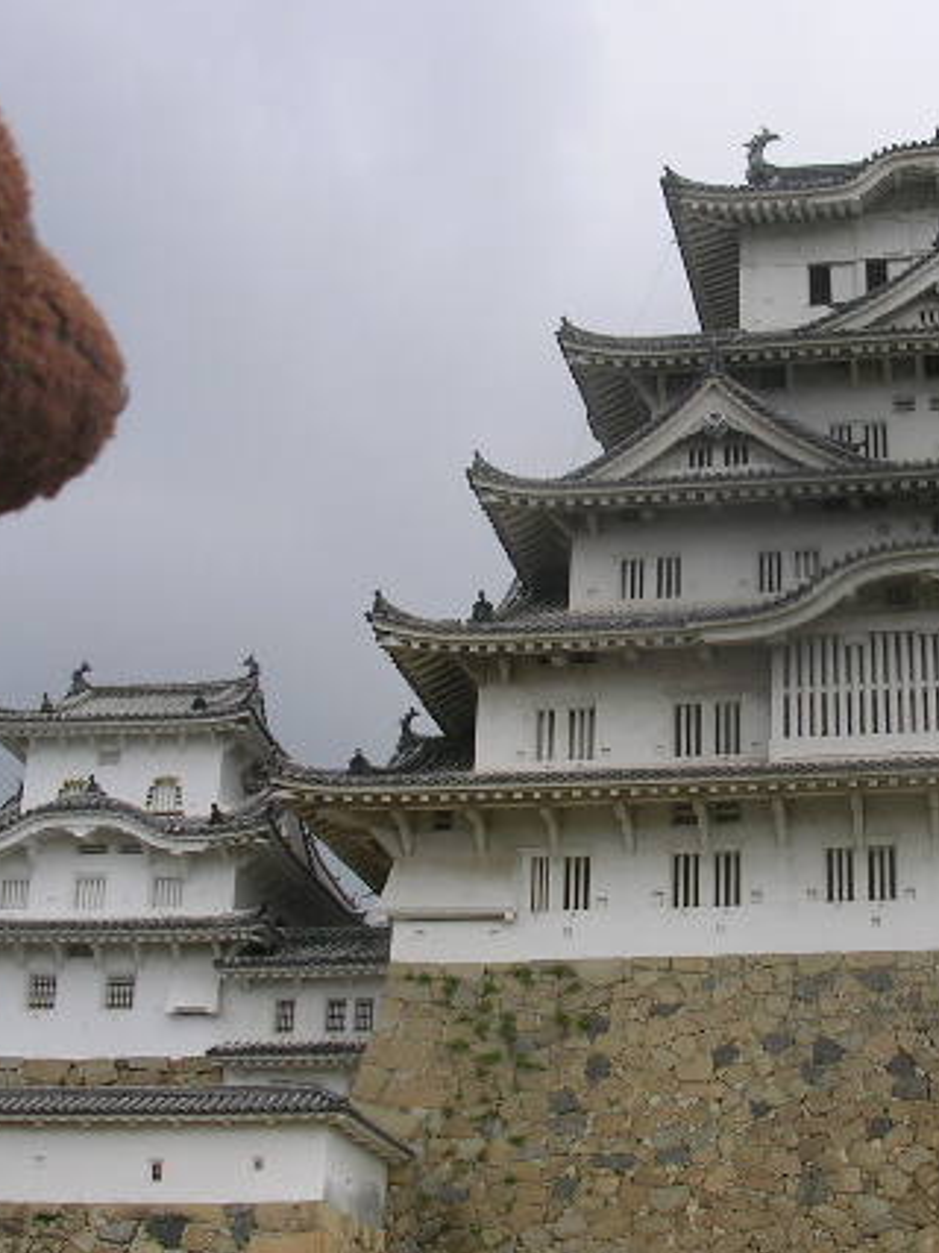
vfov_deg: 33.8
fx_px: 2063
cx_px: 657
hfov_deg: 25.5
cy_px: 599
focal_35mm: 57
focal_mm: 5.8
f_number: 5.6
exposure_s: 1/275
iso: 50
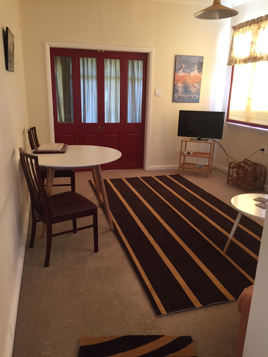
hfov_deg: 48.2
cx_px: 134
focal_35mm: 29
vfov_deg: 61.7
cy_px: 178
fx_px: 299
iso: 80
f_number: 2.2
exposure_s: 1/33
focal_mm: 4.15
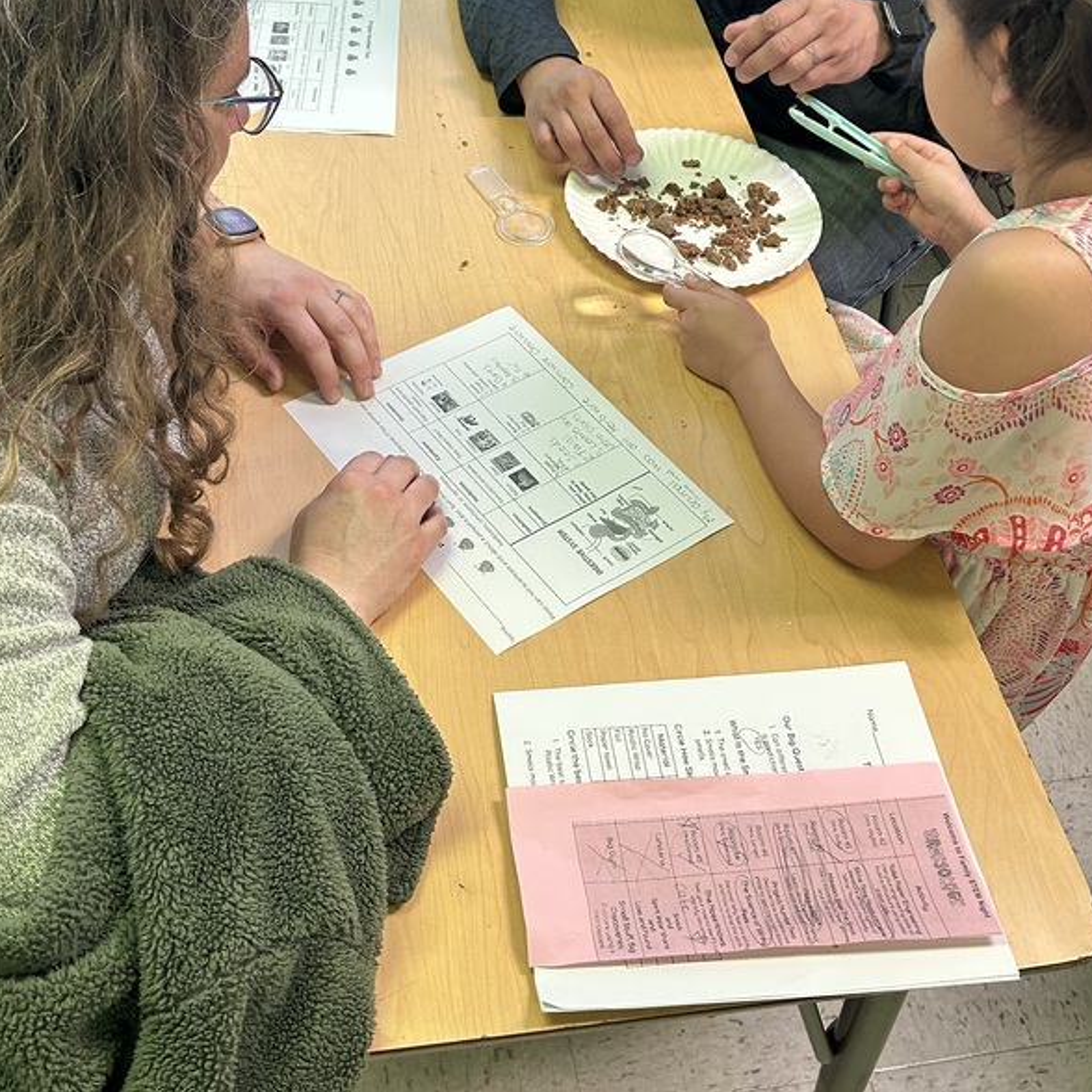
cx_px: 494
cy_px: 529
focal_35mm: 40
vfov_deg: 41.9
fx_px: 1428
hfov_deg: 41.8
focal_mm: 5.7
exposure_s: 1/100
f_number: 1.5
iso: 100
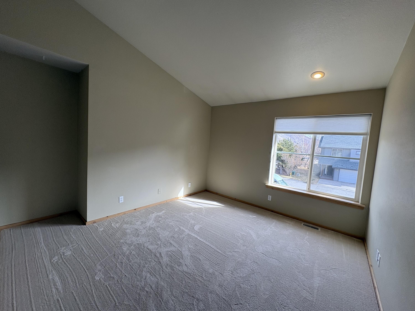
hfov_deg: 102.1
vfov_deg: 85.7
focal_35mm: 14
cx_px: 208
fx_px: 168
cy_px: 156
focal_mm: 2.22
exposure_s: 1/136
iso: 64
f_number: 2.2
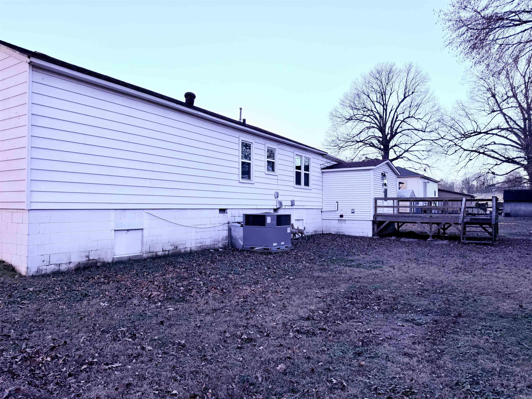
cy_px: 200
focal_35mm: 24
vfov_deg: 56.8
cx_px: 266
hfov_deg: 71.6
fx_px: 369
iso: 80
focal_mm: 6.76
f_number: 1.78
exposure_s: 1/2110
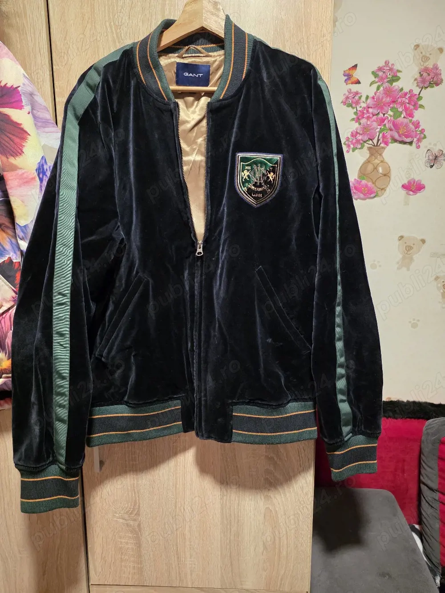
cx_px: 222
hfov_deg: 58.9
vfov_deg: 73.9
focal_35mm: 23
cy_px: 296
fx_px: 394
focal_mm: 6.3
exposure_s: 1/101
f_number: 1.7
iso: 2000
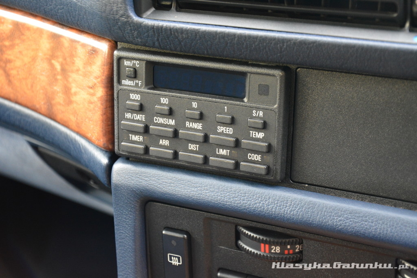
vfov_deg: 17.5
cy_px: 139
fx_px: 904
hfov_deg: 26.0
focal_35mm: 78
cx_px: 208
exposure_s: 1/30
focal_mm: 52
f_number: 5
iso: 2500
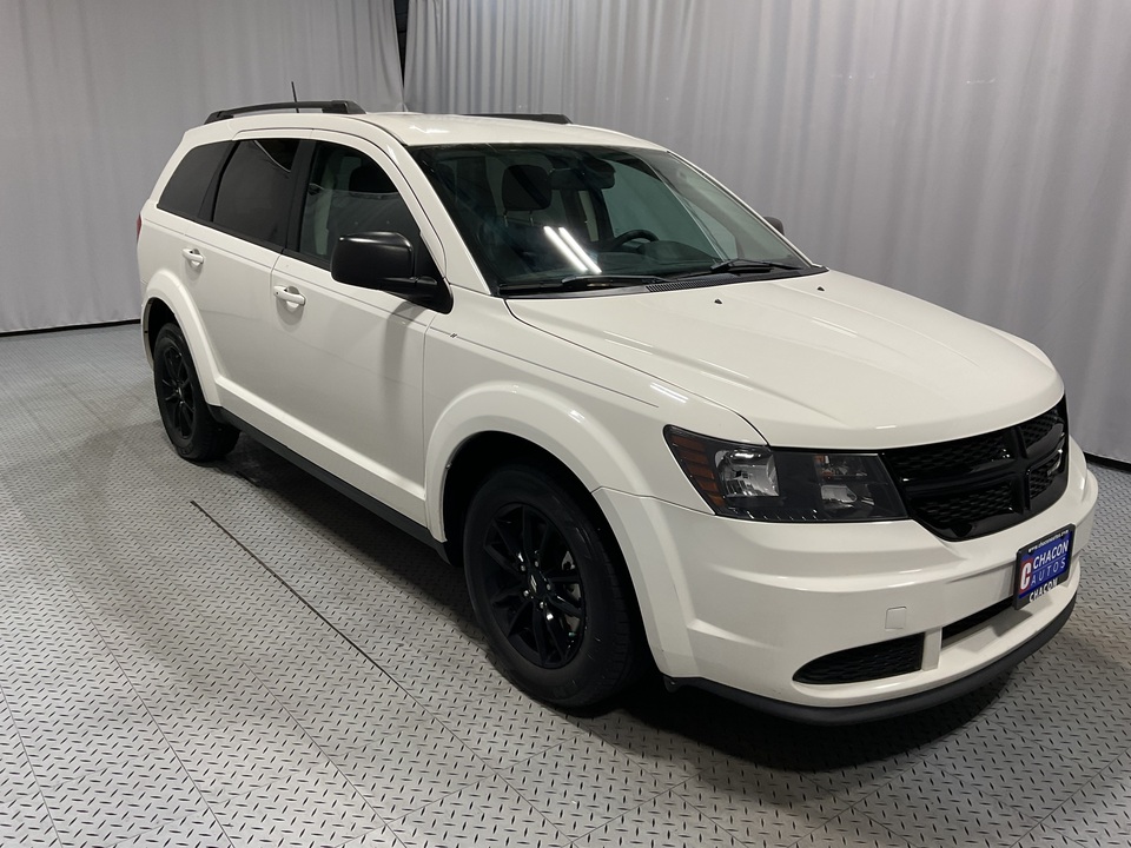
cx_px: 566
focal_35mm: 29
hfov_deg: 61.7
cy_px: 424
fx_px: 948
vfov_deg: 48.2
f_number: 1.8
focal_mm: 3
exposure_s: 1/120
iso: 50
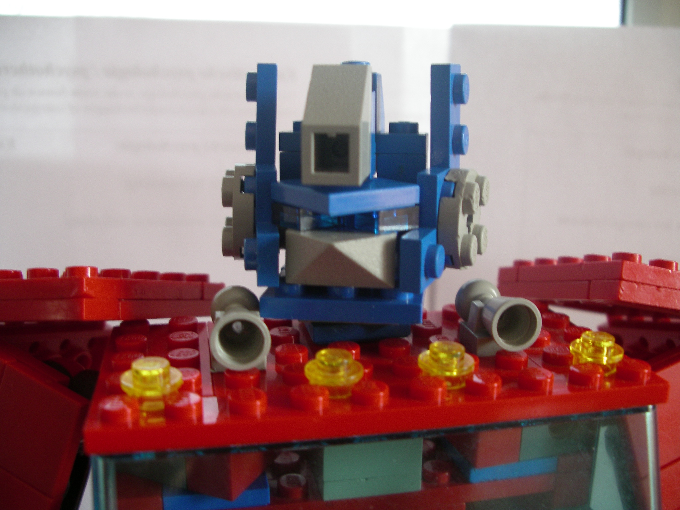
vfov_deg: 38.7
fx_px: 727
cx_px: 340
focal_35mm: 37
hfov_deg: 50.1
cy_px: 255
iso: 200
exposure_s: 1/4
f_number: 2.8
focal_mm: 7.8
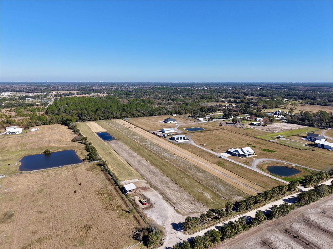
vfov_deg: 56.8
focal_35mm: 24
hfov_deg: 71.6
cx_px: 166
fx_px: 231
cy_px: 124
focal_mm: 8.67
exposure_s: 1/3200
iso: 110
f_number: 1.8
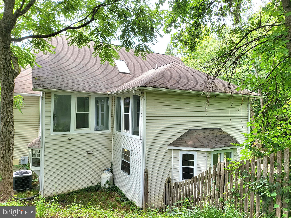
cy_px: 109
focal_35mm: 24
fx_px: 202
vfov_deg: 56.8
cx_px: 146
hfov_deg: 71.6
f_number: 1.8
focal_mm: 5
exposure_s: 1/213
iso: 40
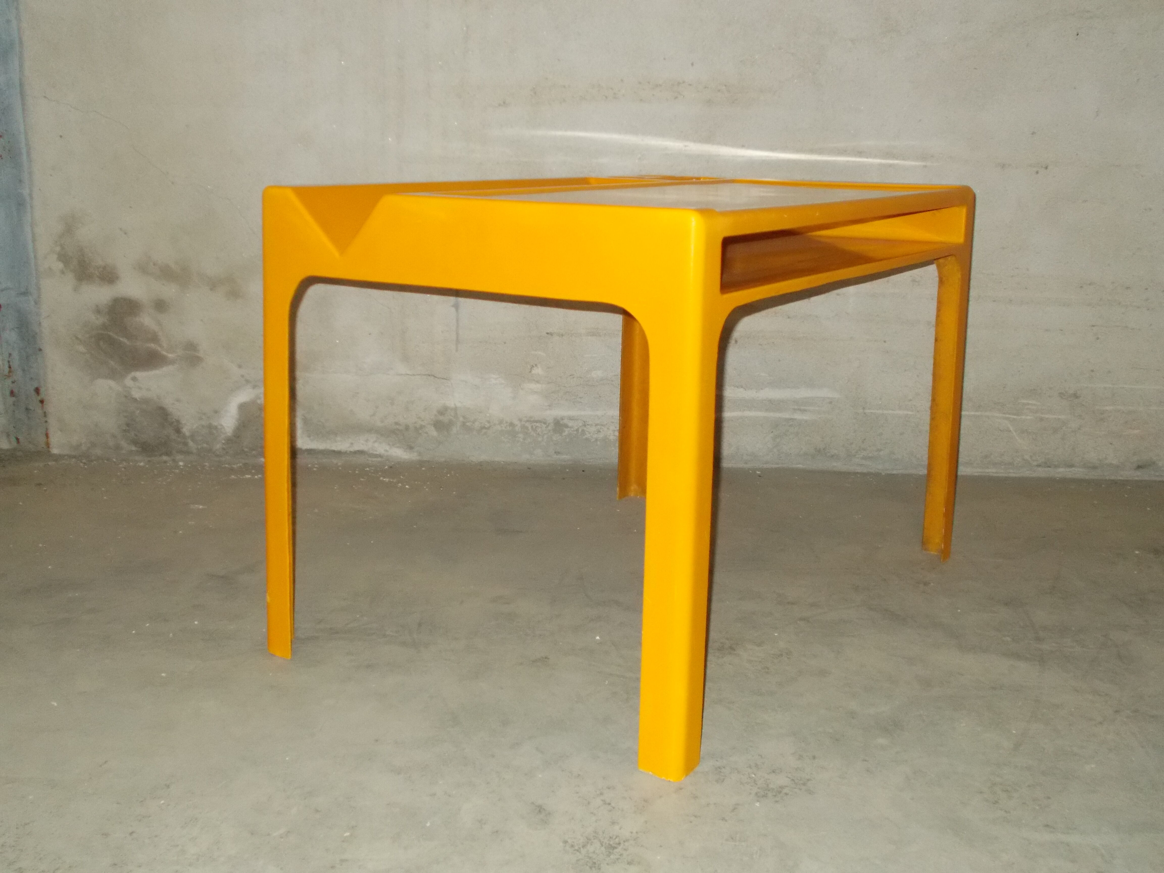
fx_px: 1311
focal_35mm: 39
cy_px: 436
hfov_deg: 47.9
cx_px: 582
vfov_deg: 36.8
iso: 400
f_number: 3.9
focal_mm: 6.9
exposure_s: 1/30
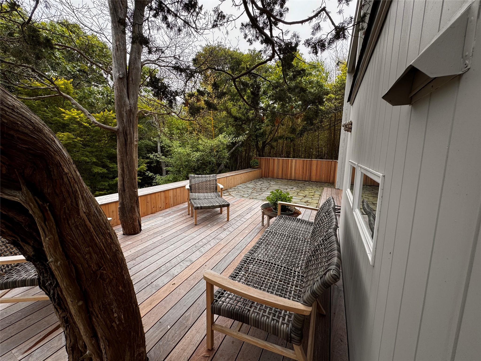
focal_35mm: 14
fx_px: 195
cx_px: 240
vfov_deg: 85.7
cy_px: 180
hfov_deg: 102.1
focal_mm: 2.22
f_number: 2.2
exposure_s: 1/335
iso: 40
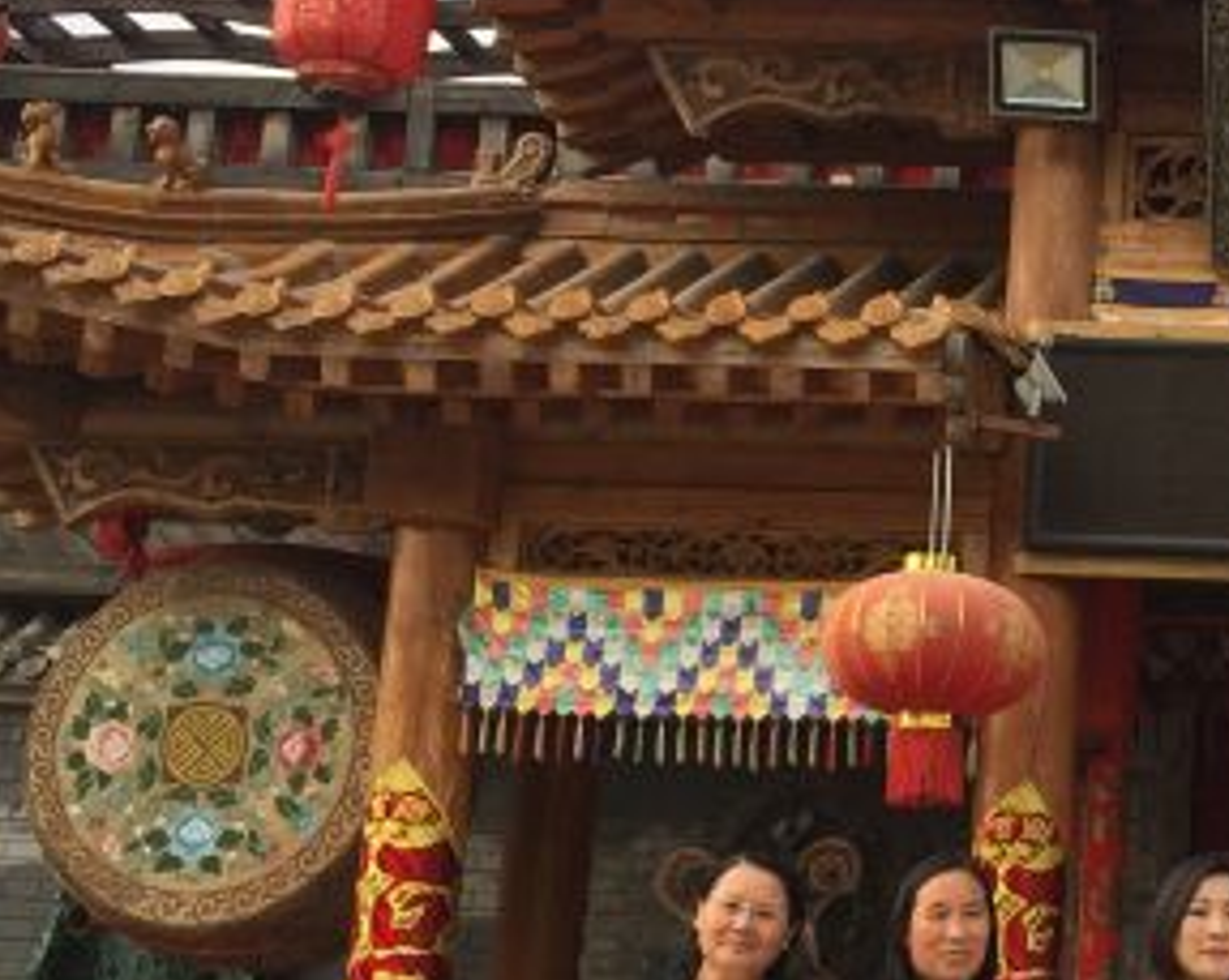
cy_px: 629
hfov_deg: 22.5
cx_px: 1430
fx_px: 2871
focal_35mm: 79
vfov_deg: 19.3
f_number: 2.2
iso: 32
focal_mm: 4.15
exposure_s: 1/608
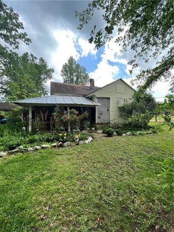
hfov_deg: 89.9
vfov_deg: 106.2
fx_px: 87
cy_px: 116
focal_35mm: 13
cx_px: 87
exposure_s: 1/430
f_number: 1.8
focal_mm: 1.57
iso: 32
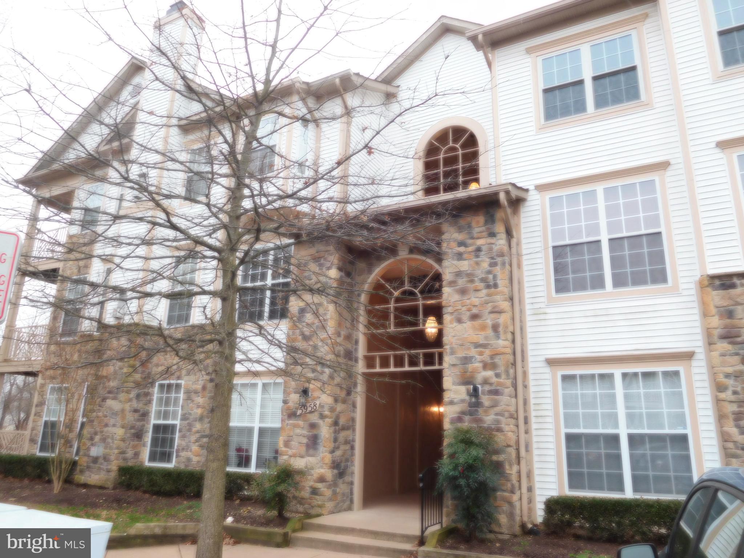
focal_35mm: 25
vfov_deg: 54.9
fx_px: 537
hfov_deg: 69.4
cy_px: 279
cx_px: 372
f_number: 3.4
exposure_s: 1/30
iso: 140
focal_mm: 4.5
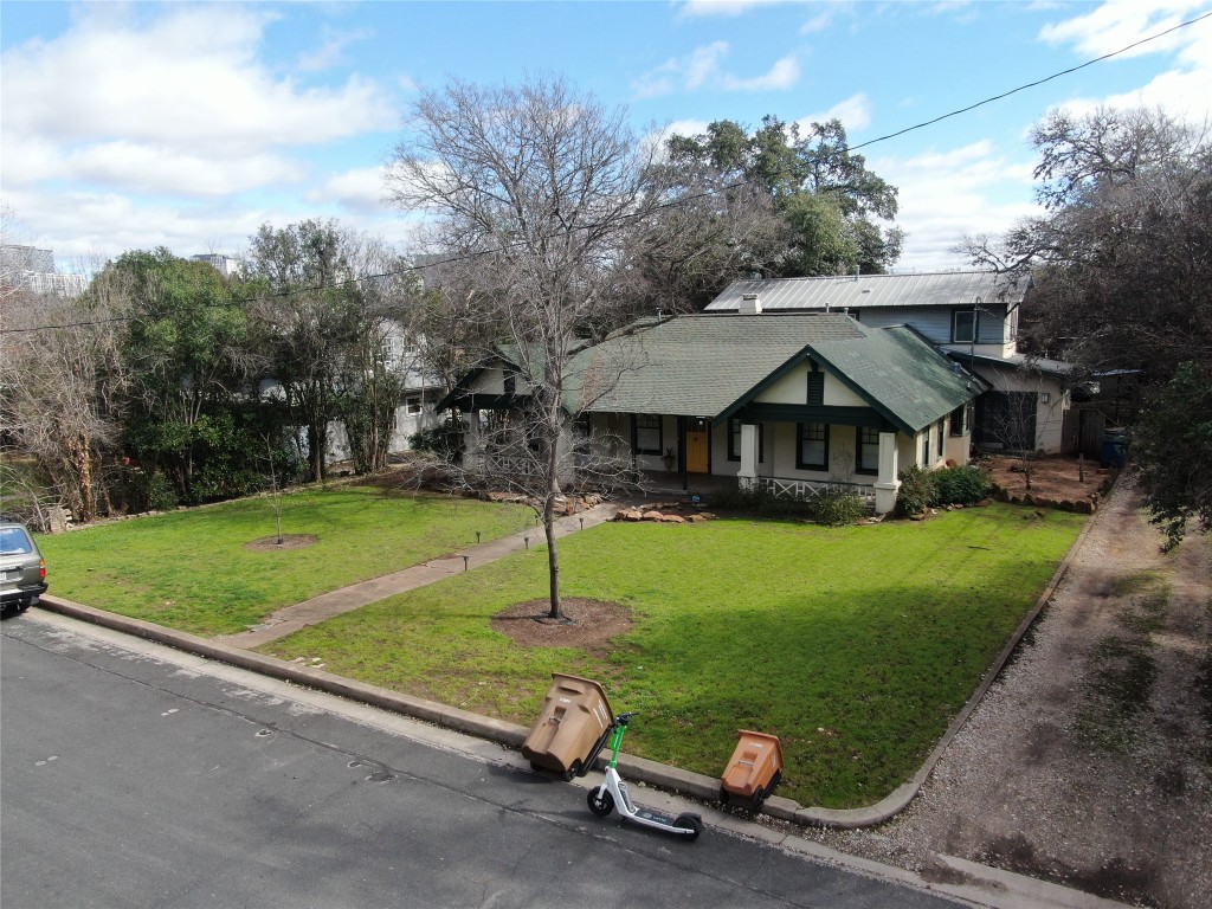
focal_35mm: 24
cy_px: 454
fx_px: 840
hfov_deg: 71.6
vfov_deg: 56.8
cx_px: 606
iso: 100
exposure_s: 1/800
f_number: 2.8
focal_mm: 4.39
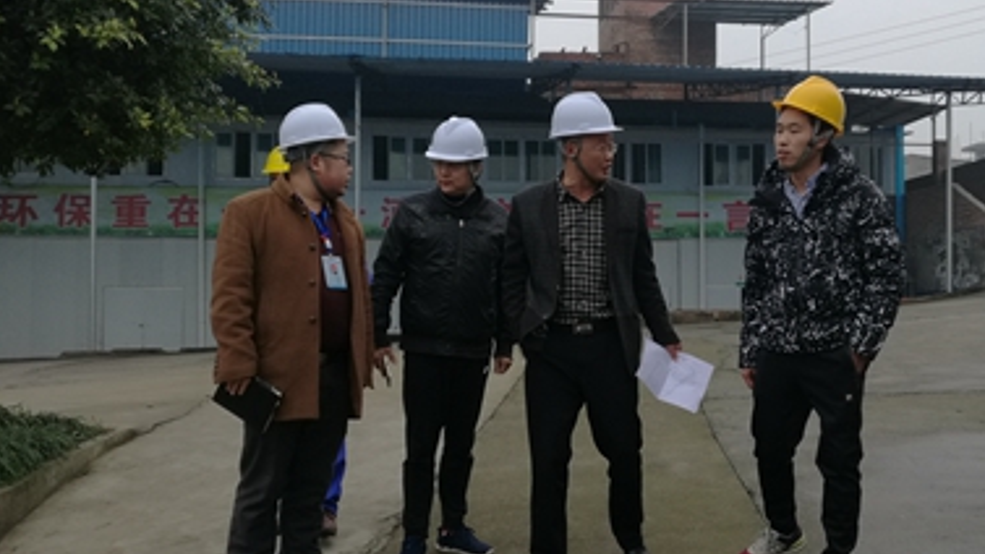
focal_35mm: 39
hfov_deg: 51.2
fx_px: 1019
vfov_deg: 30.4
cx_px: 604
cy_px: 263
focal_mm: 4.04
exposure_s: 1/262
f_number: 2
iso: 50
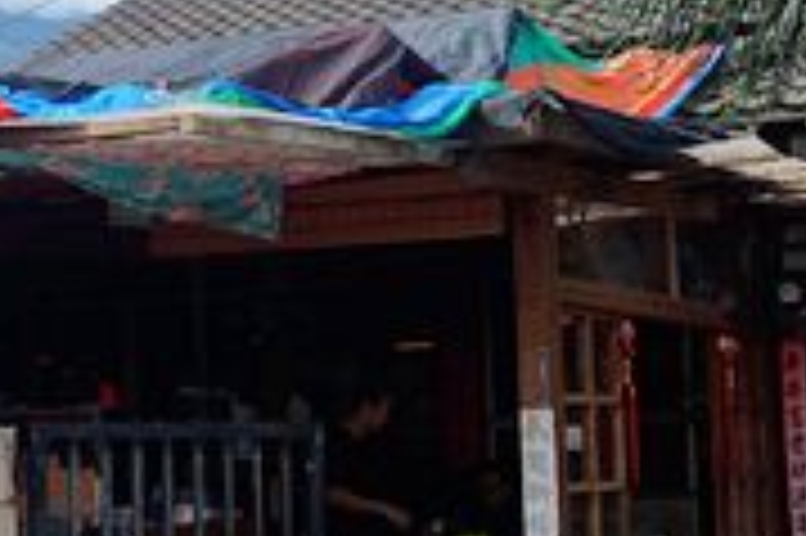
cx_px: 194
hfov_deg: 23.2
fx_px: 1946
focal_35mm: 87
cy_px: 245
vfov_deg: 15.7
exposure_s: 1/500
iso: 125
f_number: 4
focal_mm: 8.8
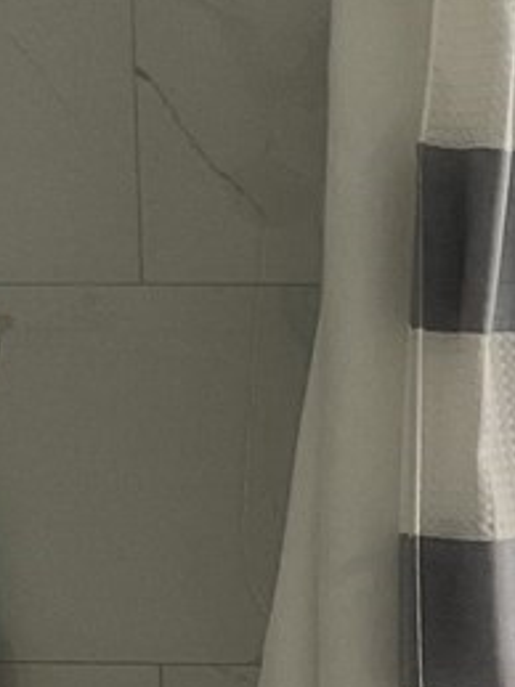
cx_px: 903
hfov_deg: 8.3
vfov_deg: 11.0
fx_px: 3415
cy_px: 1042
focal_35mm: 172
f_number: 1.8
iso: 40
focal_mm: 3
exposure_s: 1/120
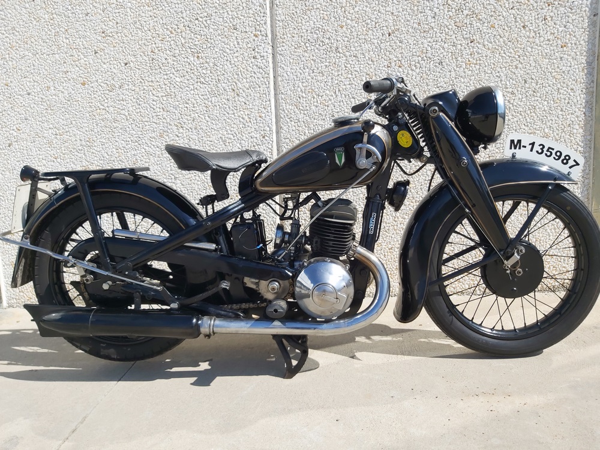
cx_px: 300
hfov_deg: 67.3
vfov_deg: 53.1
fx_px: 451
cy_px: 225
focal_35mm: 26
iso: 64
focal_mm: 3.92
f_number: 1.7
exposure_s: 1/2482
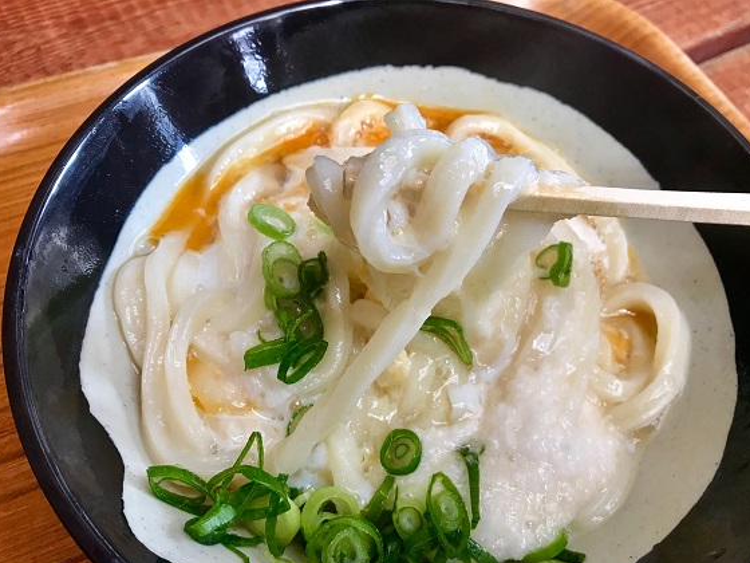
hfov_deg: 61.7
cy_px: 290
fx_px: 628
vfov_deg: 48.2
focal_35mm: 29
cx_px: 374
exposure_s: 1/30
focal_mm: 3.99
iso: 25
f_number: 1.8
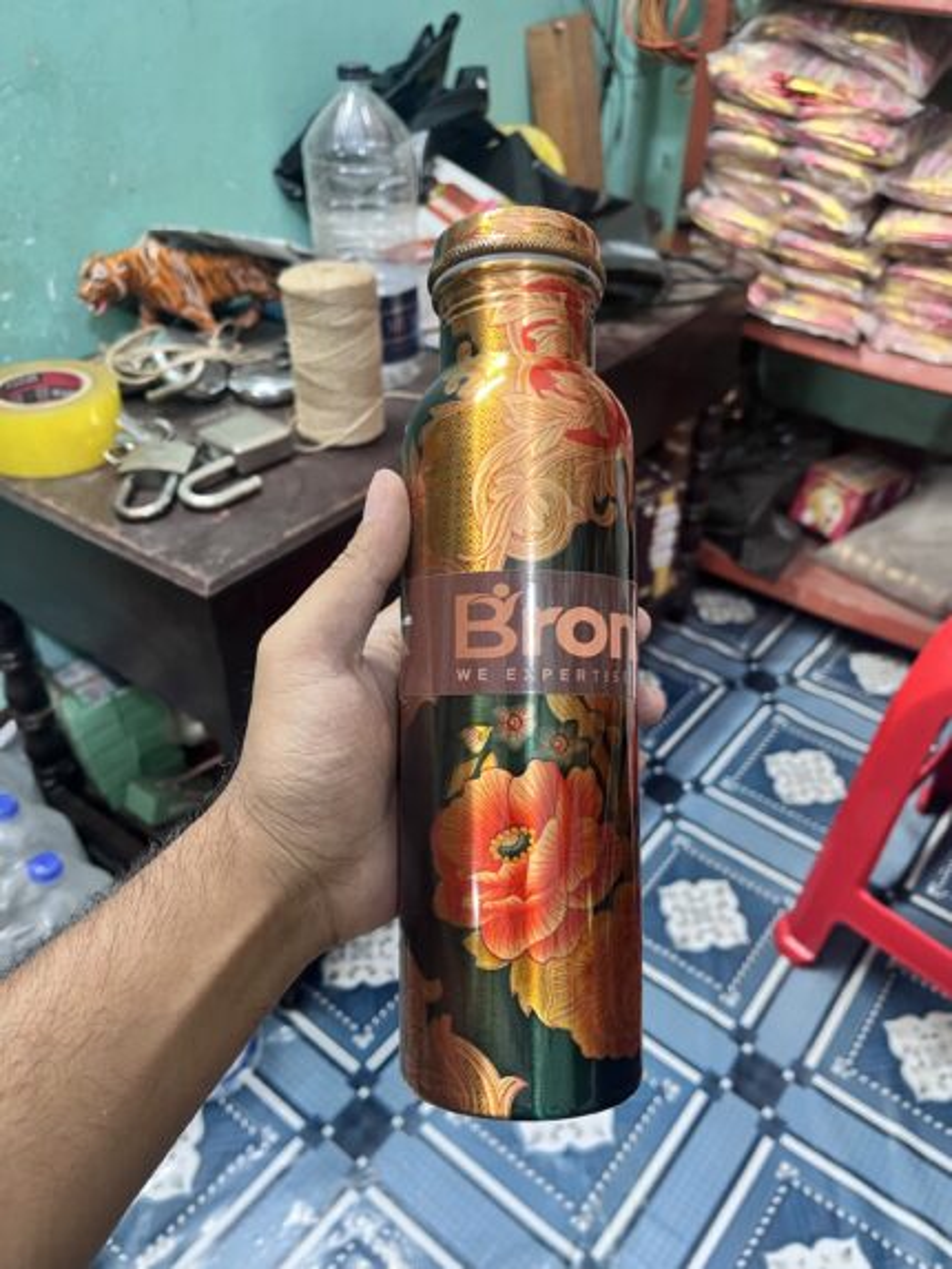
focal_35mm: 26
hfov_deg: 53.1
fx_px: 953
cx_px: 476
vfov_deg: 67.3
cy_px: 634
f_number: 1.6
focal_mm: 5.1
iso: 160
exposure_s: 1/50
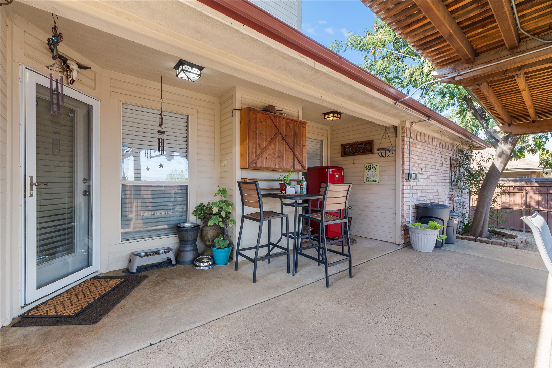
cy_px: 184
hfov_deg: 100.4
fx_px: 230
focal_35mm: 15
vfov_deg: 77.3
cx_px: 276
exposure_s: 1/15
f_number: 8
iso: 160
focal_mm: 10
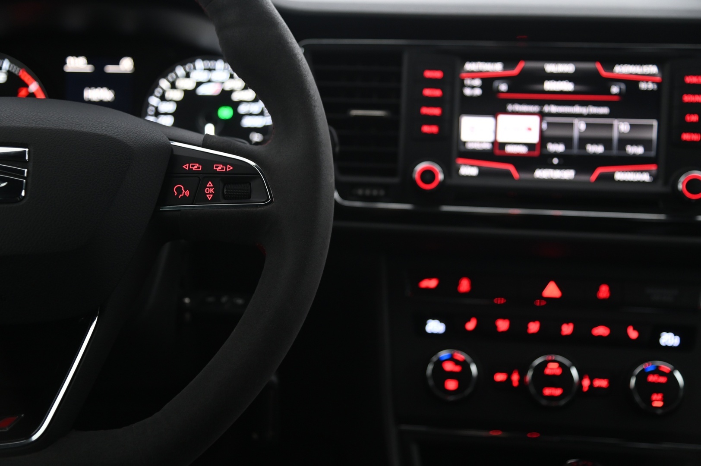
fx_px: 1012
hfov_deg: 38.2
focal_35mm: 52
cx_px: 350
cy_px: 233
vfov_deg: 25.9
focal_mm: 52
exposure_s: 1/20
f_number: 4
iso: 2000
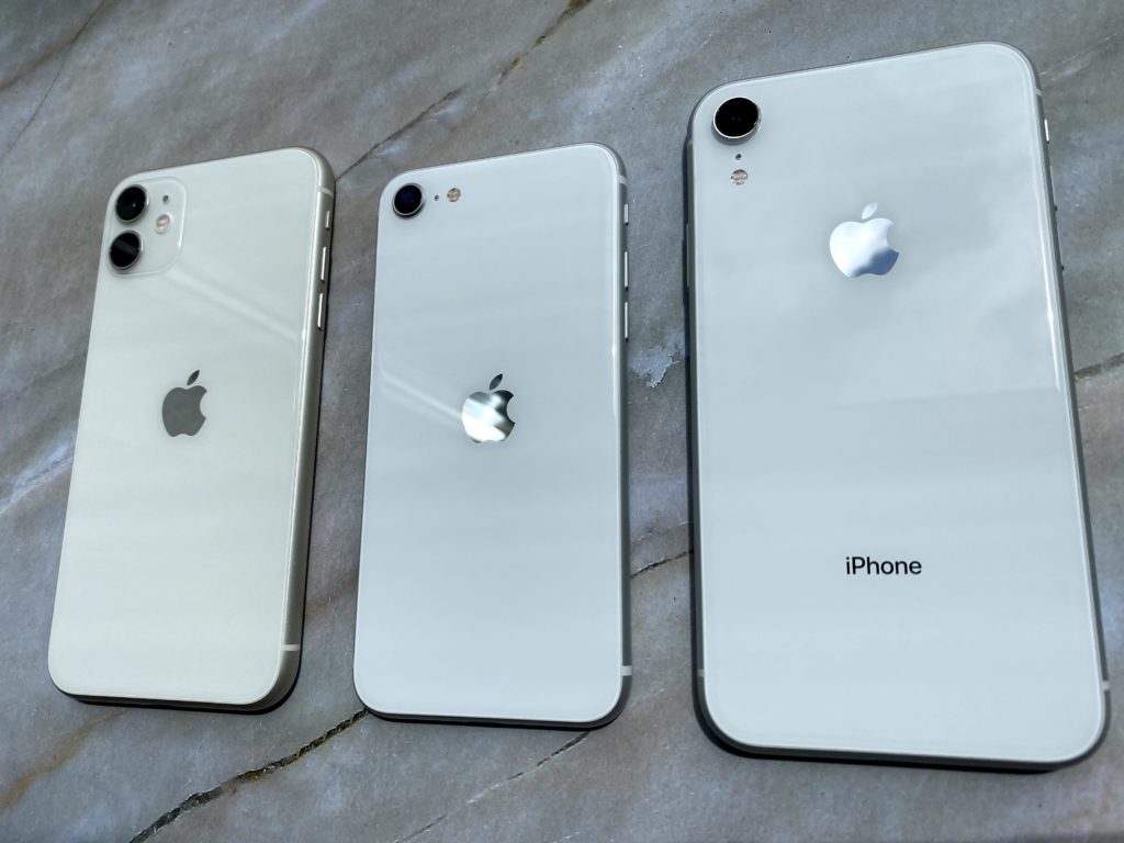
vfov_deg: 53.1
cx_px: 562
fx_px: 844
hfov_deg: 67.3
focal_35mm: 26
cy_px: 422
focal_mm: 4.25
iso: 32
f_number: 1.8
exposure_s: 1/5780
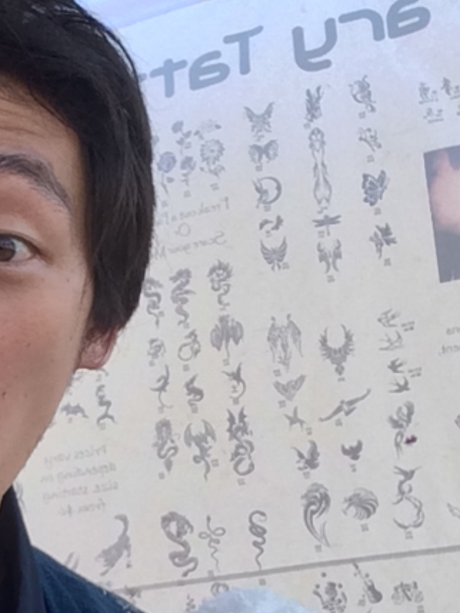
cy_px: 430
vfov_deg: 26.1
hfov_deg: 19.8
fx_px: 1310
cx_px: 140
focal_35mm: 74
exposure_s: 1/201
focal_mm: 2.15
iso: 50
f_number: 2.4
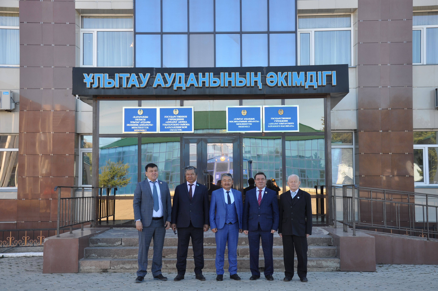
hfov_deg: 41.2
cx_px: 219
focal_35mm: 48
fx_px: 583
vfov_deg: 28.0
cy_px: 146
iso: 200
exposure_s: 1/160
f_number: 6.3
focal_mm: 32
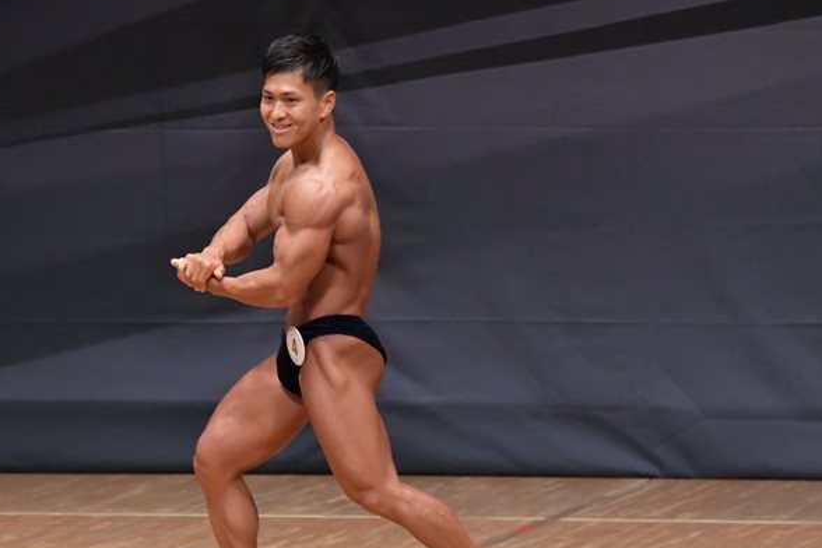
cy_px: 338
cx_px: 318
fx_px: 9475
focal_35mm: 415
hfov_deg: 5.0
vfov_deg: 3.3
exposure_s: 1/400
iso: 6400
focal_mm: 210
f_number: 5.6
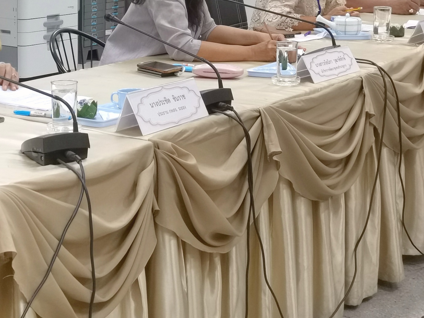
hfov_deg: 22.2
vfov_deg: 17.2
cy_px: 41
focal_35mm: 85
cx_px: 8
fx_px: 1041
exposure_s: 1/100
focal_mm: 5.58
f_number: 1.8
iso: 200
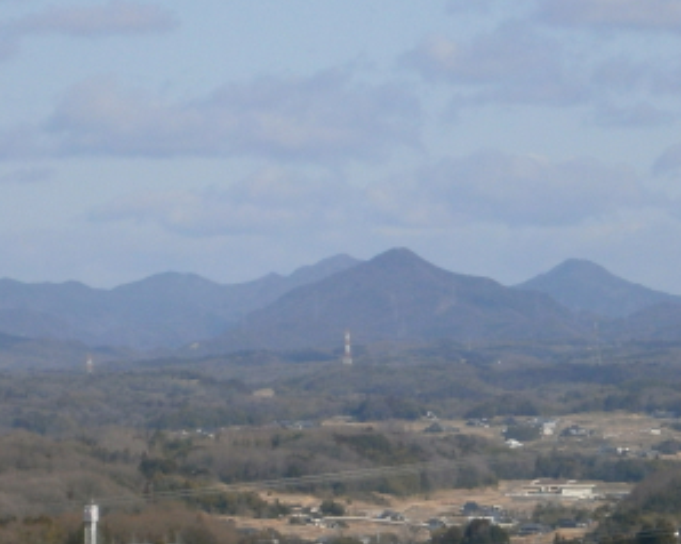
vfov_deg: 6.1
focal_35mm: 255
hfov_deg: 7.6
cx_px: 395
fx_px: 5136
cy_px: 338
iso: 100
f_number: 6.5
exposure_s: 1/500
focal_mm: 19.2
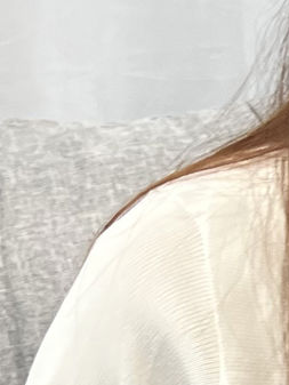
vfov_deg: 9.6
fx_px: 2058
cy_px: 887
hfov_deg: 7.9
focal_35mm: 185
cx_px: 443
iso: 100
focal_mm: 5.7
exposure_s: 1/121
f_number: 1.5
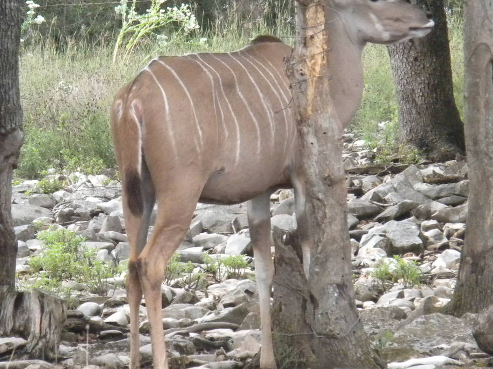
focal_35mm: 415
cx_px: 190
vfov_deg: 3.6
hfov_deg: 4.8
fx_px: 5909
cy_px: 189
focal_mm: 42.1
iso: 400
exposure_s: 1/442
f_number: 5.2
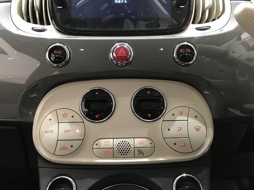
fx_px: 213
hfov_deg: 61.7
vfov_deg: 48.2
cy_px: 95
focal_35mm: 29
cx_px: 127
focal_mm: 4.15
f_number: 2.2
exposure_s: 1/24
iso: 200
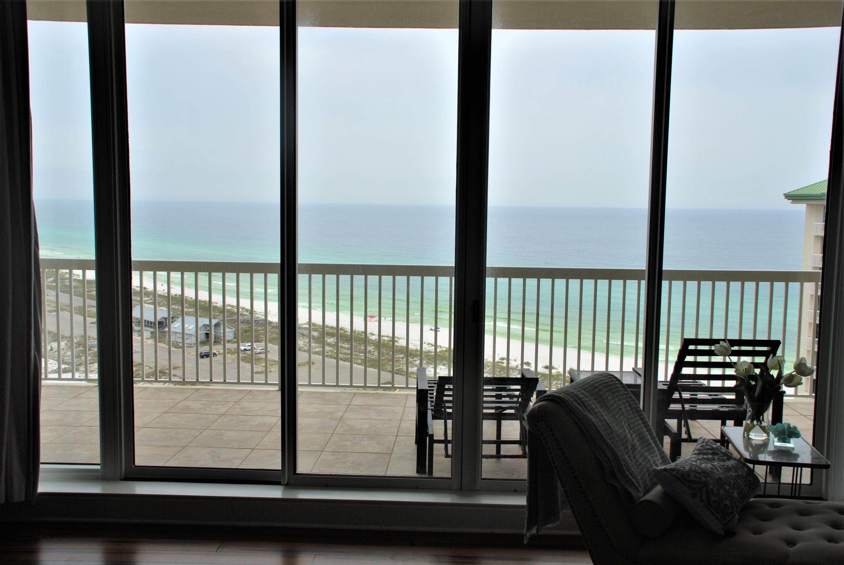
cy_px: 282
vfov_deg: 37.0
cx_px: 422
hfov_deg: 53.1
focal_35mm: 36
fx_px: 845
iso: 100
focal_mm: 24
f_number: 5.6
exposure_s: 1/125
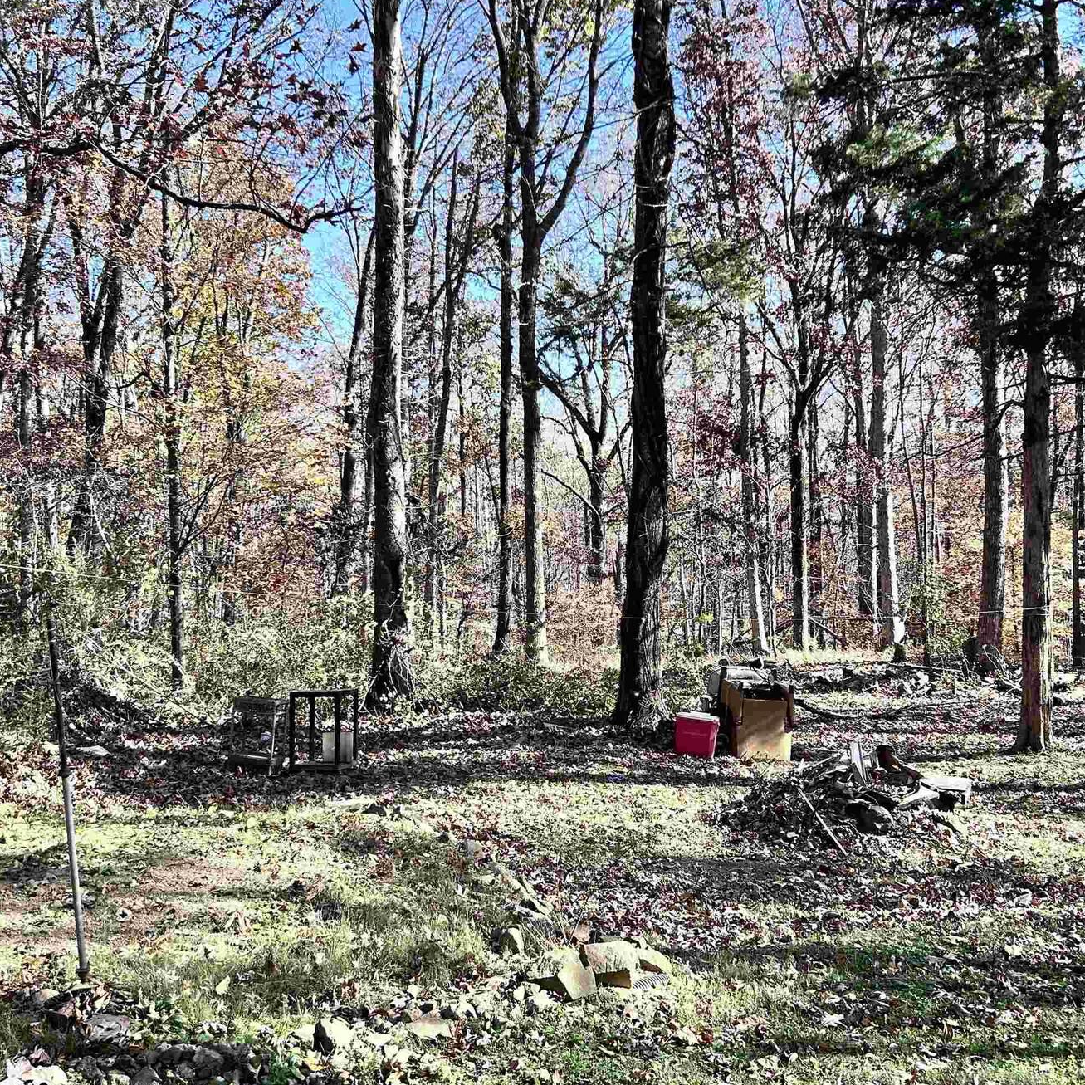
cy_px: 539
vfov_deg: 46.0
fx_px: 1277
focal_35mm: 36
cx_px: 554
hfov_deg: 46.0
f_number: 1.5
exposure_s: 1/820
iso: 50
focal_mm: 5.7
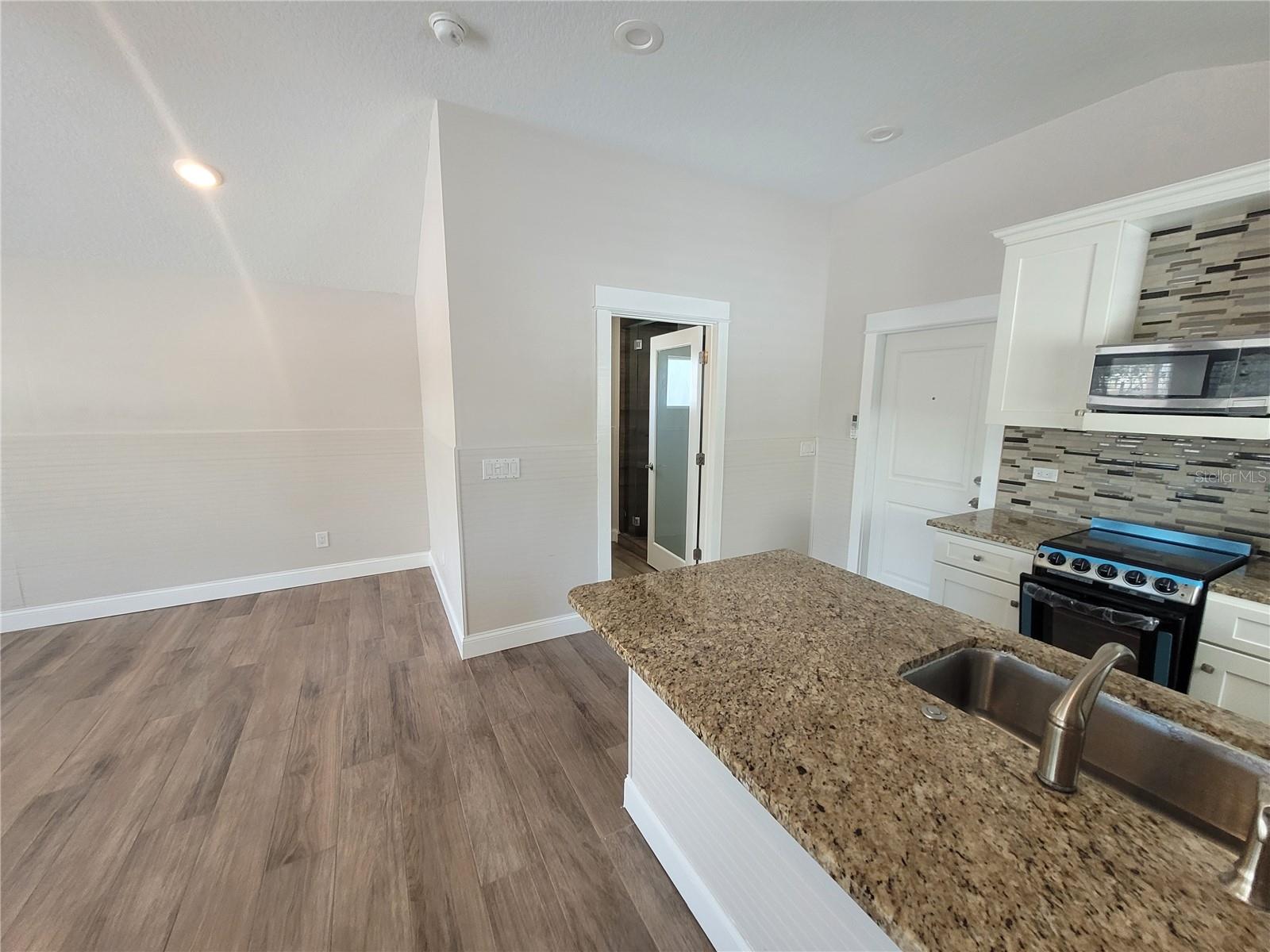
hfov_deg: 106.2
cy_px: 476
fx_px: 477
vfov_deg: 89.9
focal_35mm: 13
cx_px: 635
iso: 160
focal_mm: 1.74
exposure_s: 1/60
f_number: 2.2
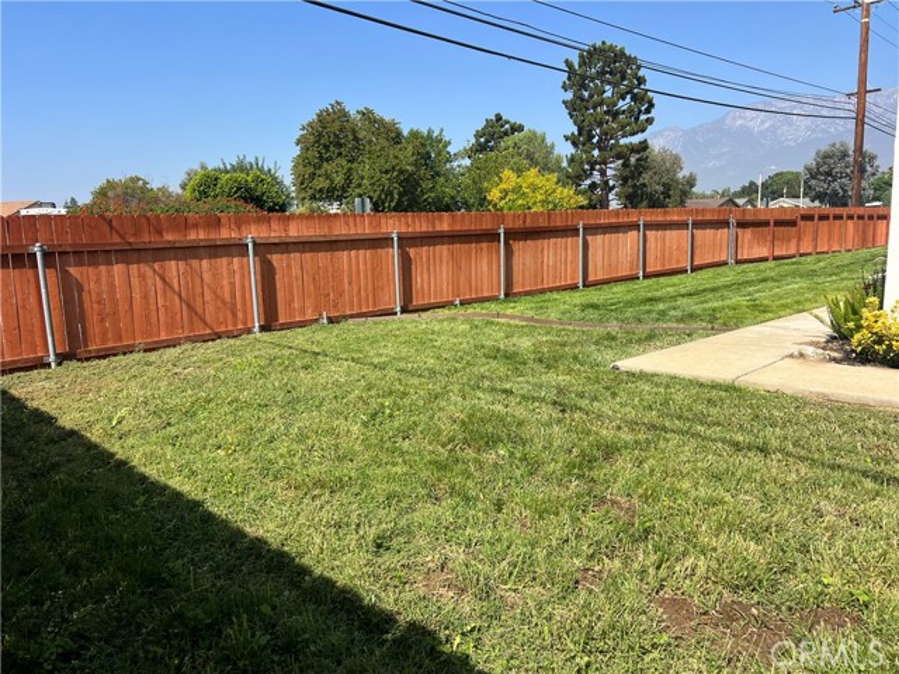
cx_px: 450
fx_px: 675
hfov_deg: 67.3
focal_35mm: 26
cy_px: 337
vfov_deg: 53.1
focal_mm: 5.7
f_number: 1.5
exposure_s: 1/2994
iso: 50
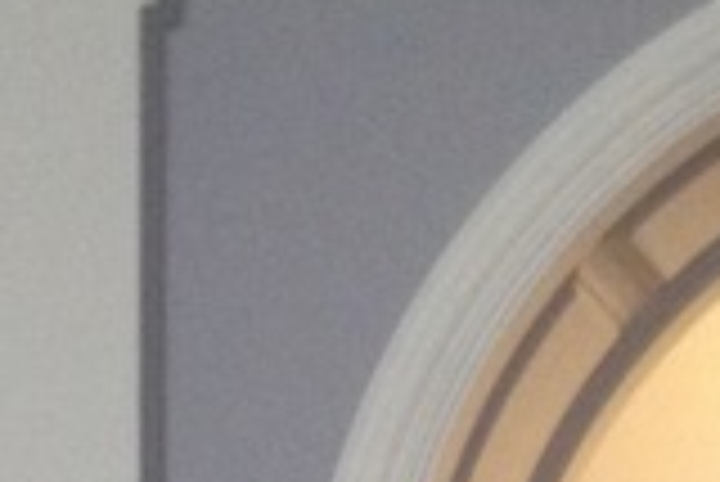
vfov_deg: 5.6
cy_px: 1414
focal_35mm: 233
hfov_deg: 8.7
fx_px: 4664
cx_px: -112
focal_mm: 4.28
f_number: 2.4
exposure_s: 1/20
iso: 200
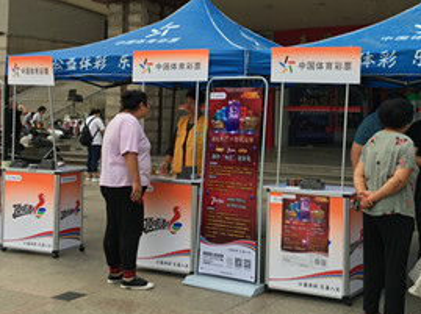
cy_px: 93
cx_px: 316
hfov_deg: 34.8
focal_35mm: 54
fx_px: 656
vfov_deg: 26.7
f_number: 2.2
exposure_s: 1/382
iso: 25
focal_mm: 4.15
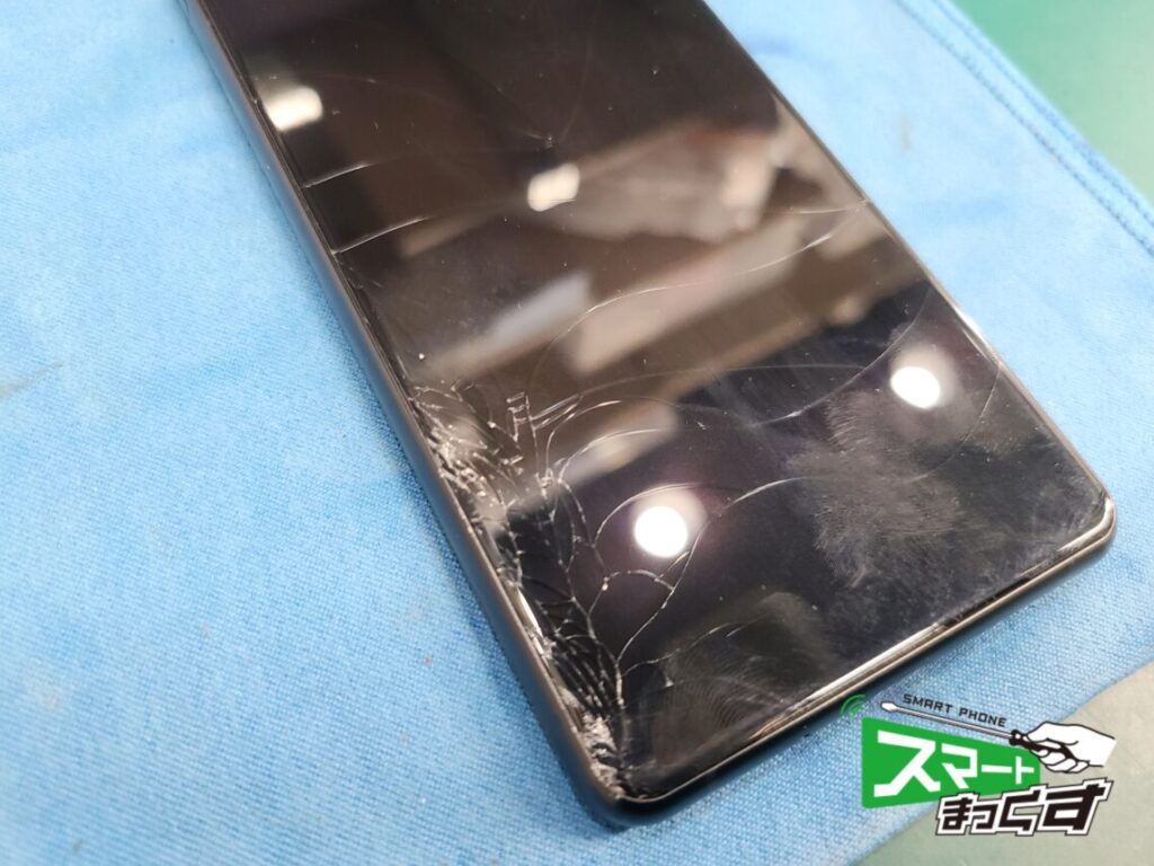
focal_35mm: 26
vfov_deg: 53.1
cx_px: 577
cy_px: 433
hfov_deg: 67.3
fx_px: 867
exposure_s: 1/40
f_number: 1.8
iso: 320
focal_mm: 5.4
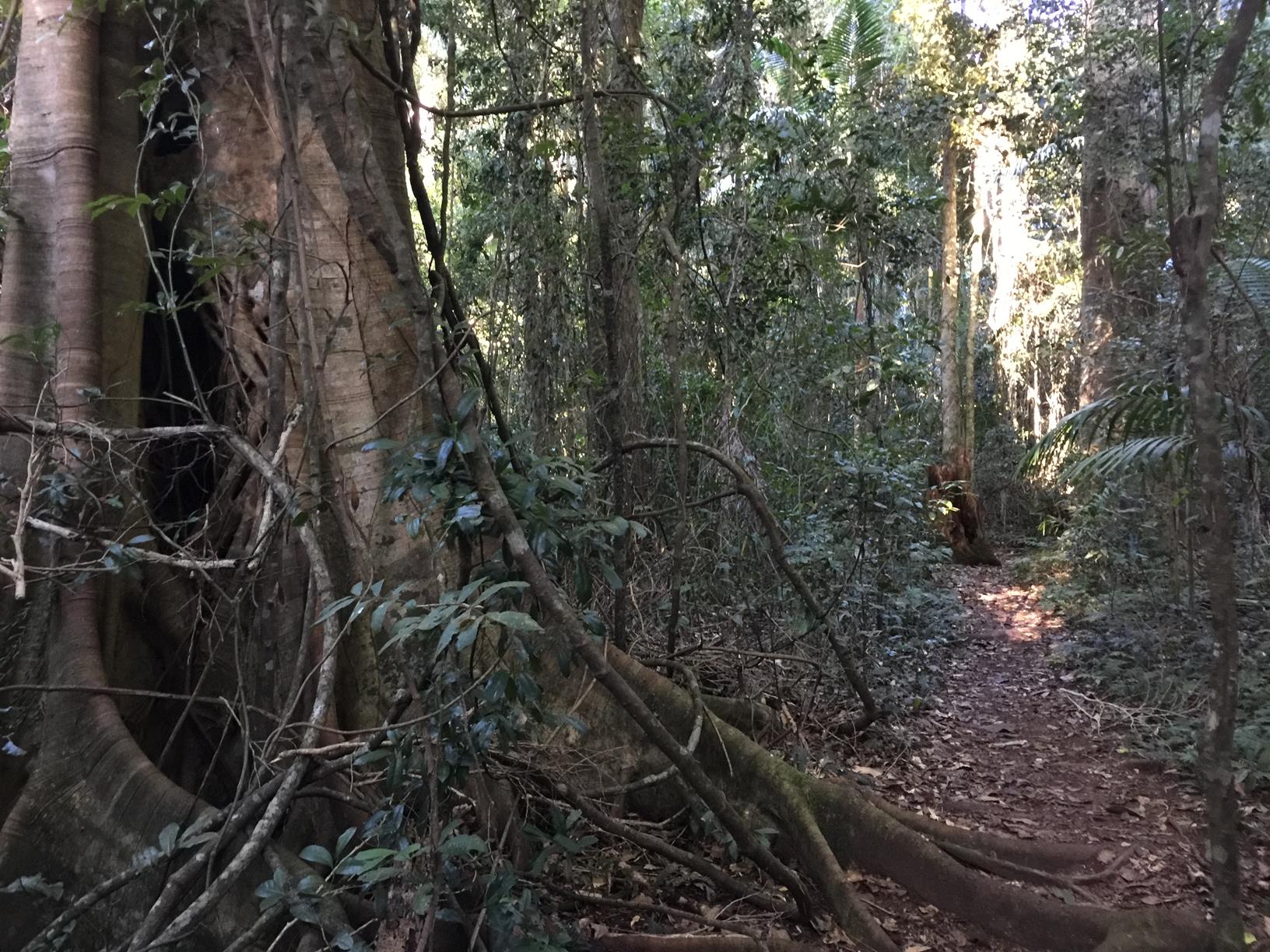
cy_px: 476
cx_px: 635
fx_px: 1064
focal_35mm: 29
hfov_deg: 61.7
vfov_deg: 48.2
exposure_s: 1/8
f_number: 2.2
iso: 125
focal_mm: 4.15
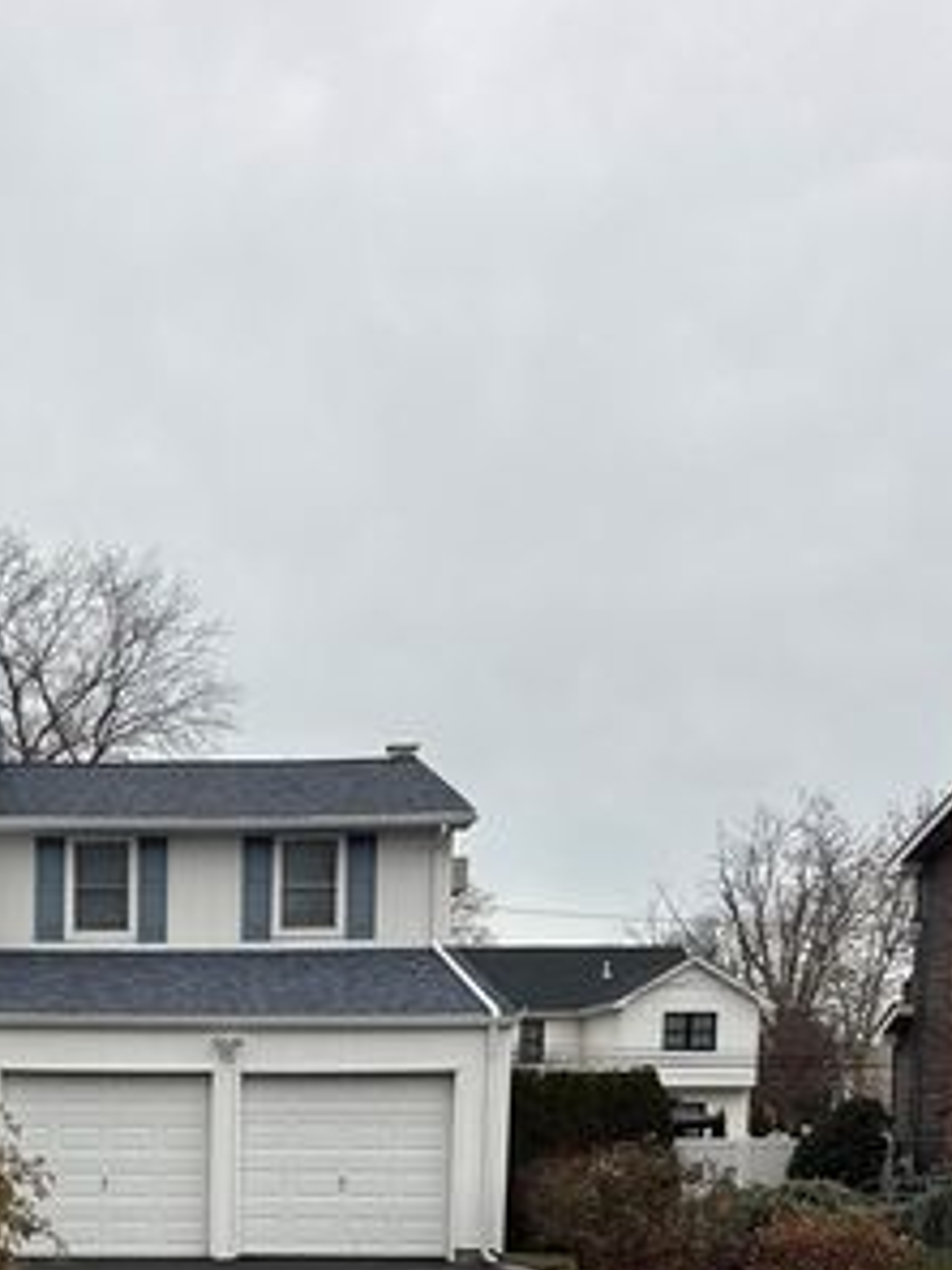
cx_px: 4
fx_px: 1980
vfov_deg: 32.2
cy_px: 1319
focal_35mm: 54
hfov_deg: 25.7
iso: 80
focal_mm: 6.76
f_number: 1.78
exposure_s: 1/593
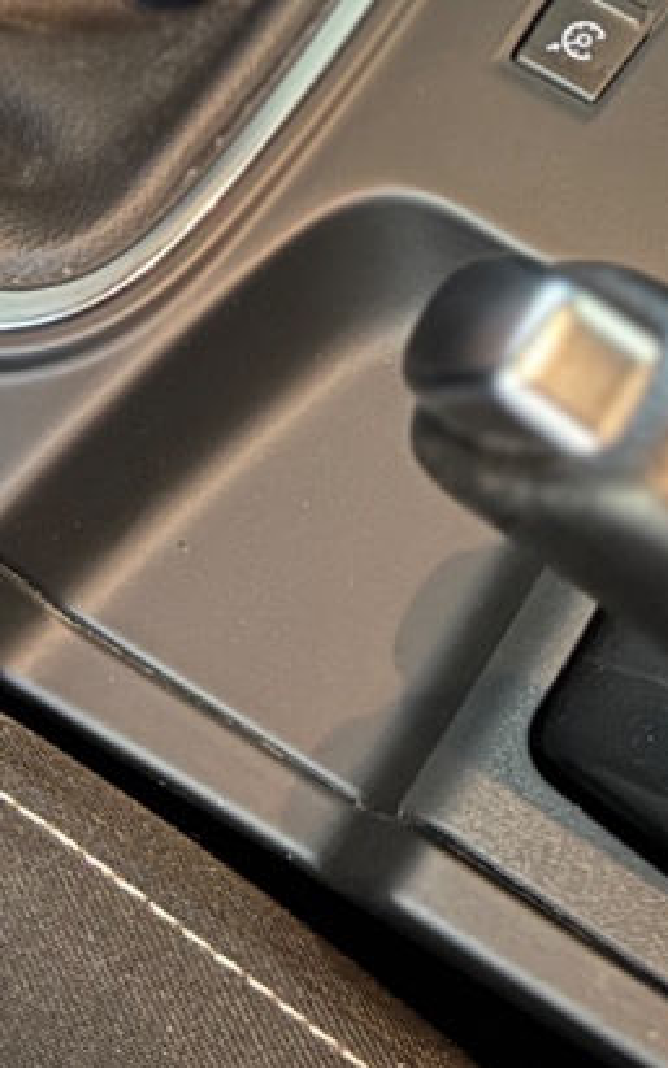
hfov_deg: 13.2
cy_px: -249
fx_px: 2883
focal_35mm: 99
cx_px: 291
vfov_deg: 19.6
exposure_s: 1/20
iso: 1600
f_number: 1.78
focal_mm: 6.76
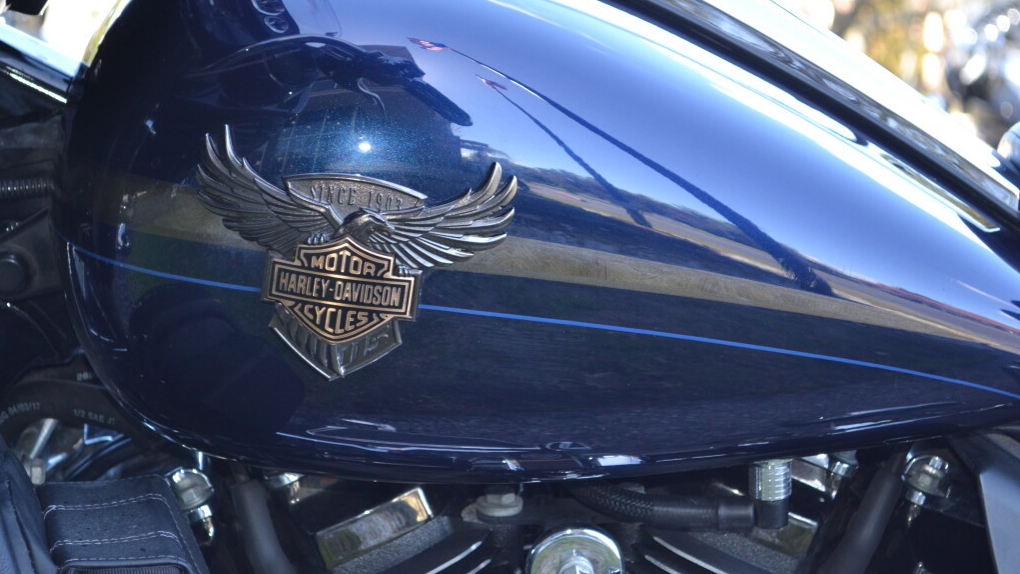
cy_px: 250
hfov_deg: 21.0
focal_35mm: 102
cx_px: 531
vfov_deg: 11.9
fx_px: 2748
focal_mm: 55
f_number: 5.6
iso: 400
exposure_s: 1/125
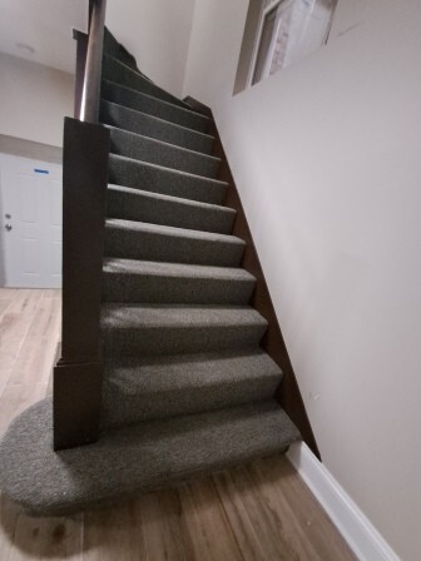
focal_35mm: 16
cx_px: 210
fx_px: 259
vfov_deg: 94.5
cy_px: 280
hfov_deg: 78.1
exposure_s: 1/20
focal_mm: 1.64
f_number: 2.2
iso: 800
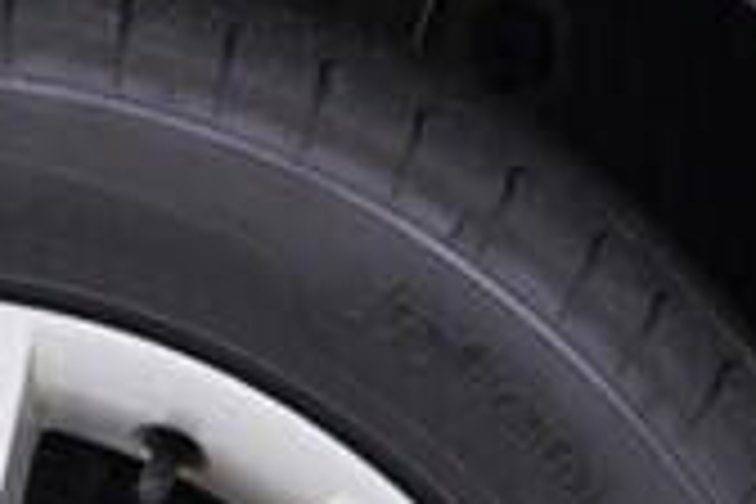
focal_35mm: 220
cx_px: 32
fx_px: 4620
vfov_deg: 6.1
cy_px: 875
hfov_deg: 9.3
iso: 125
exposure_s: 1/50
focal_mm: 24
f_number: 3.2
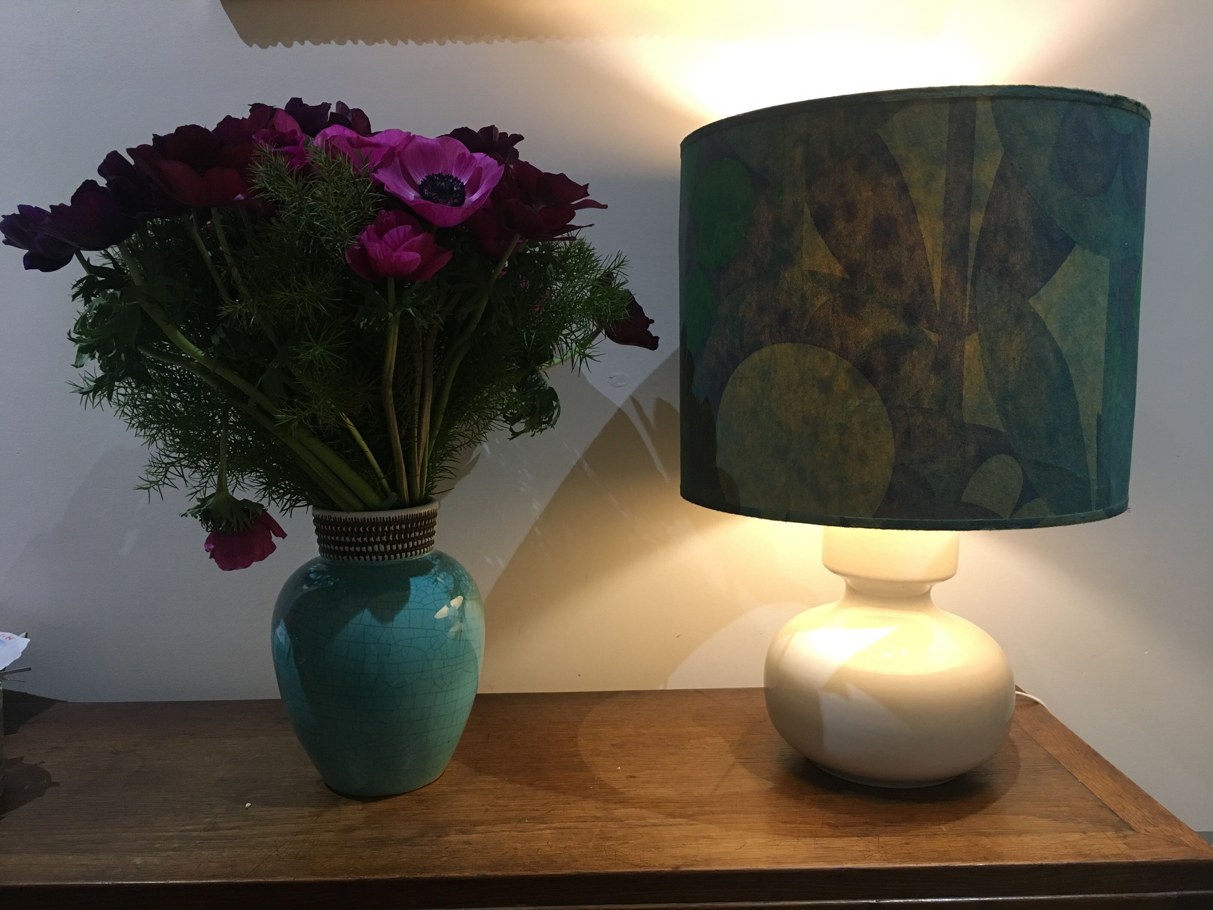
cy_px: 455
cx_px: 606
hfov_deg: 61.7
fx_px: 1016
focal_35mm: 29
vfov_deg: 48.2
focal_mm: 4.15
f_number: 2.2
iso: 160
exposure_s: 1/33
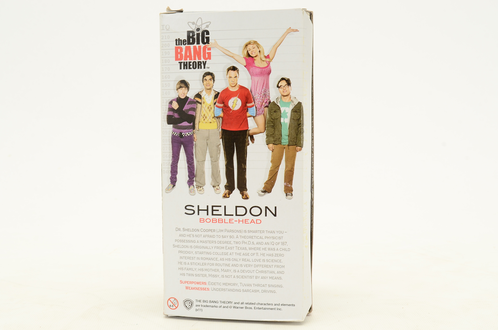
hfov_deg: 41.2
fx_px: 663
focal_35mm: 48
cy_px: 165
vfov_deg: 28.0
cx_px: 249
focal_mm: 32
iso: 320
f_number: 13
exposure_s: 1/60
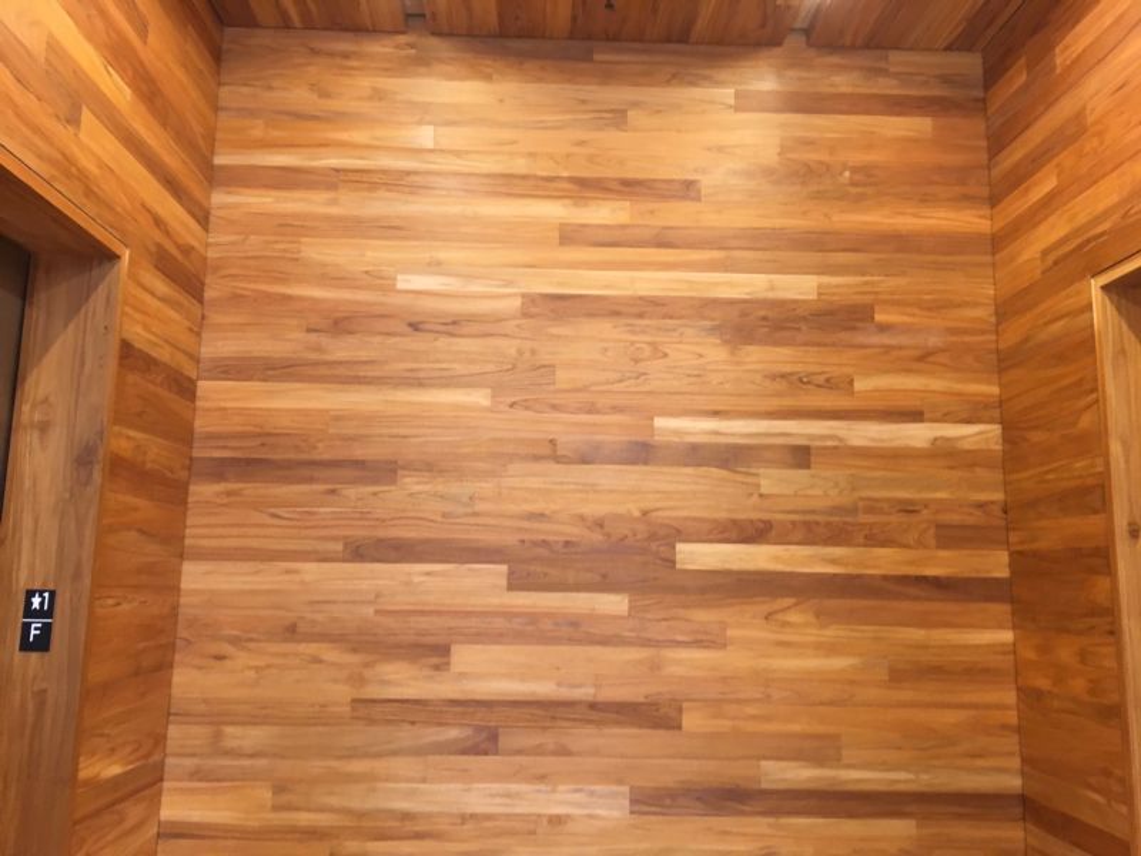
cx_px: 570
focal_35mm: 29
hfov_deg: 61.7
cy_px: 428
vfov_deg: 48.2
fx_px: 956
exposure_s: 1/30
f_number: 2.2
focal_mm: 4.15
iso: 80
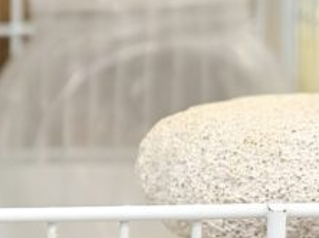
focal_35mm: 150
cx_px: -112
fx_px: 1381
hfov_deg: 12.7
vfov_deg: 9.8
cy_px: 201
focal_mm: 5.96
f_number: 1.6
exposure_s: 1/50
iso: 100
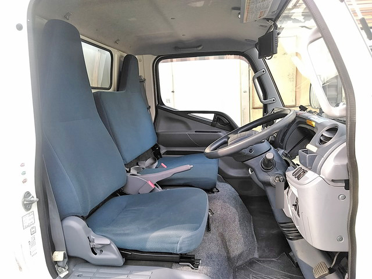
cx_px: 186
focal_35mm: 27
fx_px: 290
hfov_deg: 65.3
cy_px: 140
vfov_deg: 51.4
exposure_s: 1/125
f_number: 2.2
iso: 119
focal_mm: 3.46
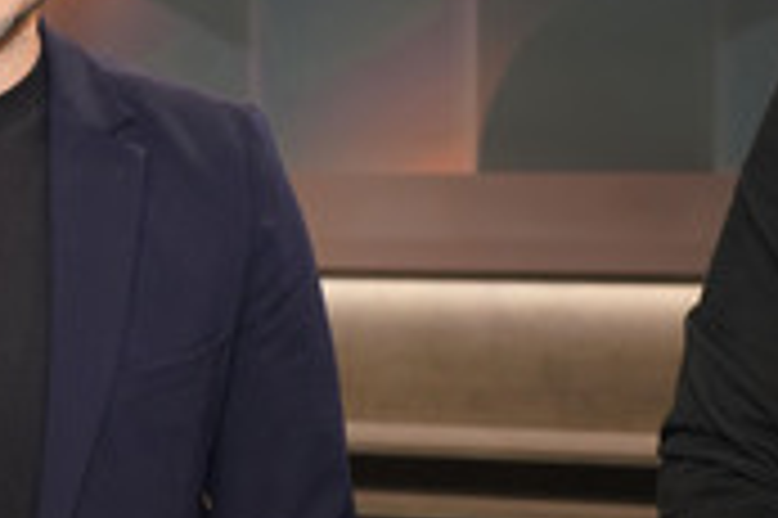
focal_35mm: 78
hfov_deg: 24.4
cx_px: -56
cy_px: 248
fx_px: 1684
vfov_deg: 17.5
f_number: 5
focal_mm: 30
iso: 2000
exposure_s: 1/160
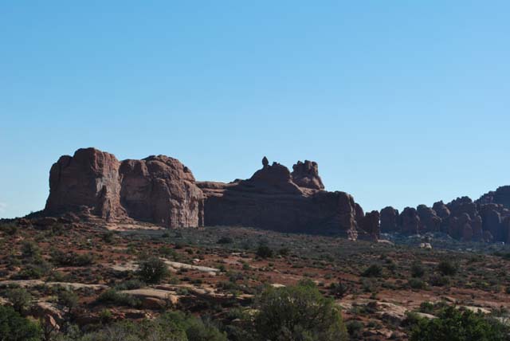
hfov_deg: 24.6
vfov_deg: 16.6
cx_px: 255
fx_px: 1170
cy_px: 170
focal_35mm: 82
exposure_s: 1/250
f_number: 10
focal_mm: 55
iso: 100
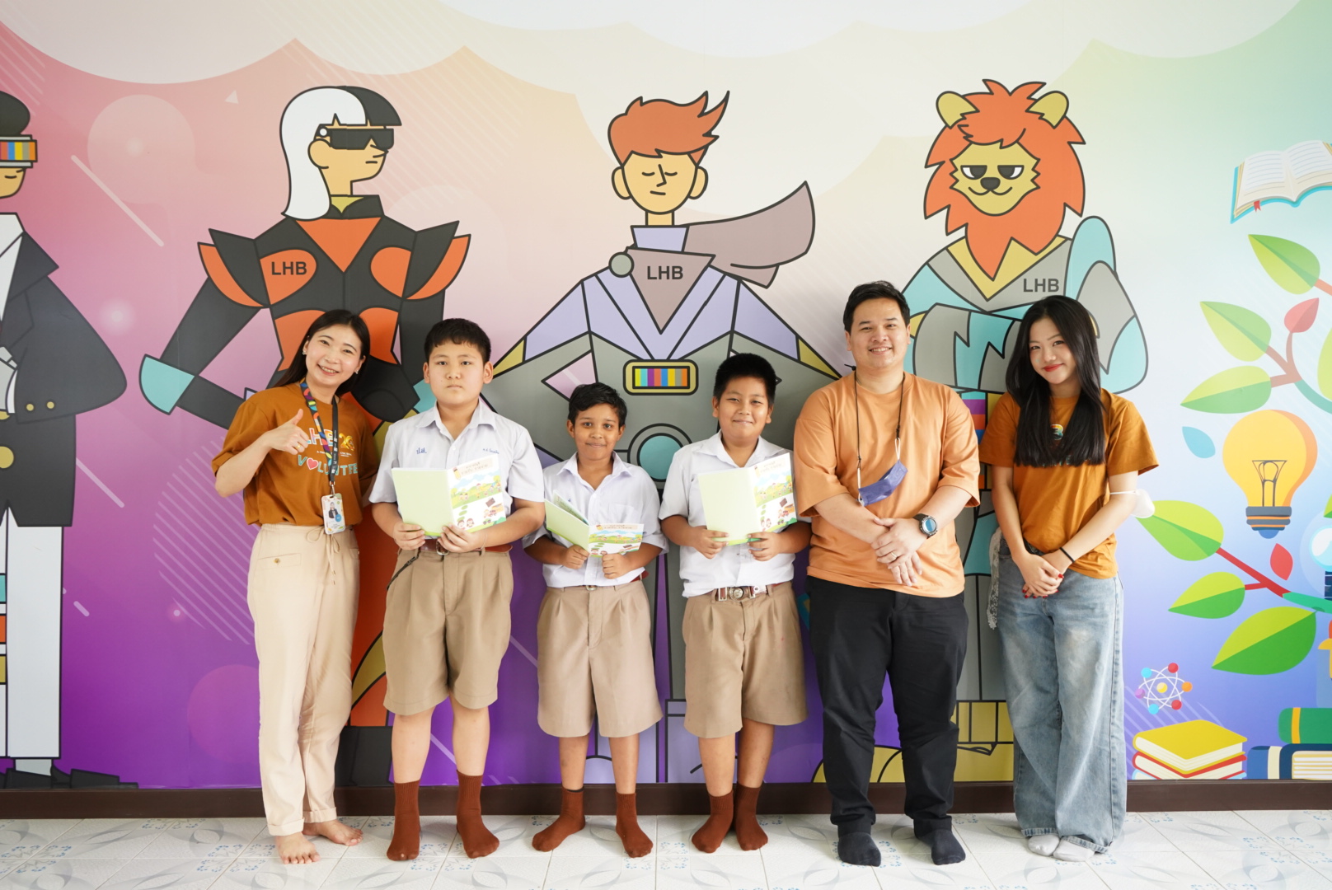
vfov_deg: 46.5
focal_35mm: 28
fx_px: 1037
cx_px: 666
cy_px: 445
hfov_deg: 65.4
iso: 2000
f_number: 6.3
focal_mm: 28
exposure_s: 1/125
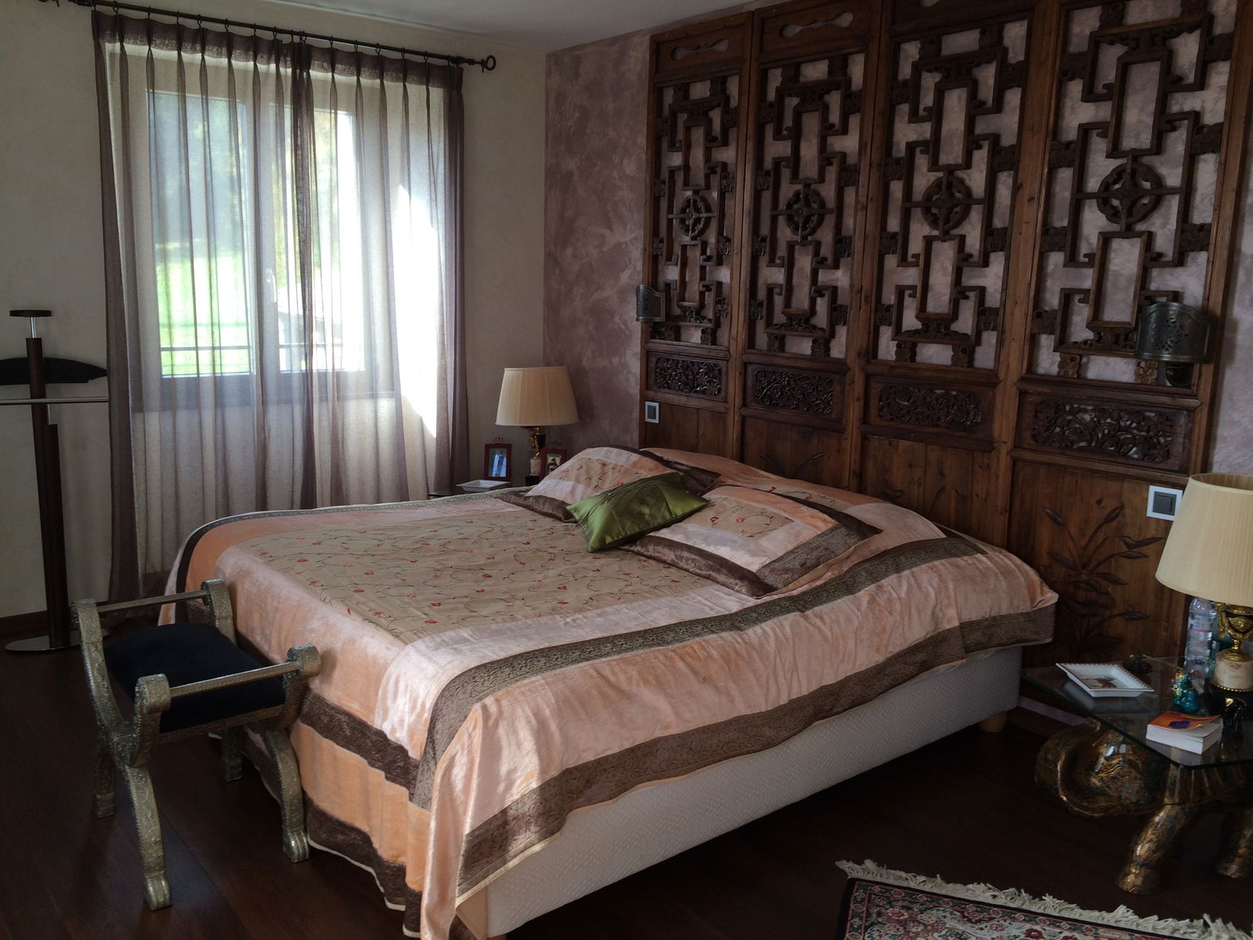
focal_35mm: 29
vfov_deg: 48.2
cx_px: 626
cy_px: 470
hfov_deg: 61.7
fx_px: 1050
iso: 40
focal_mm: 4.15
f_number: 2.2
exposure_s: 1/60
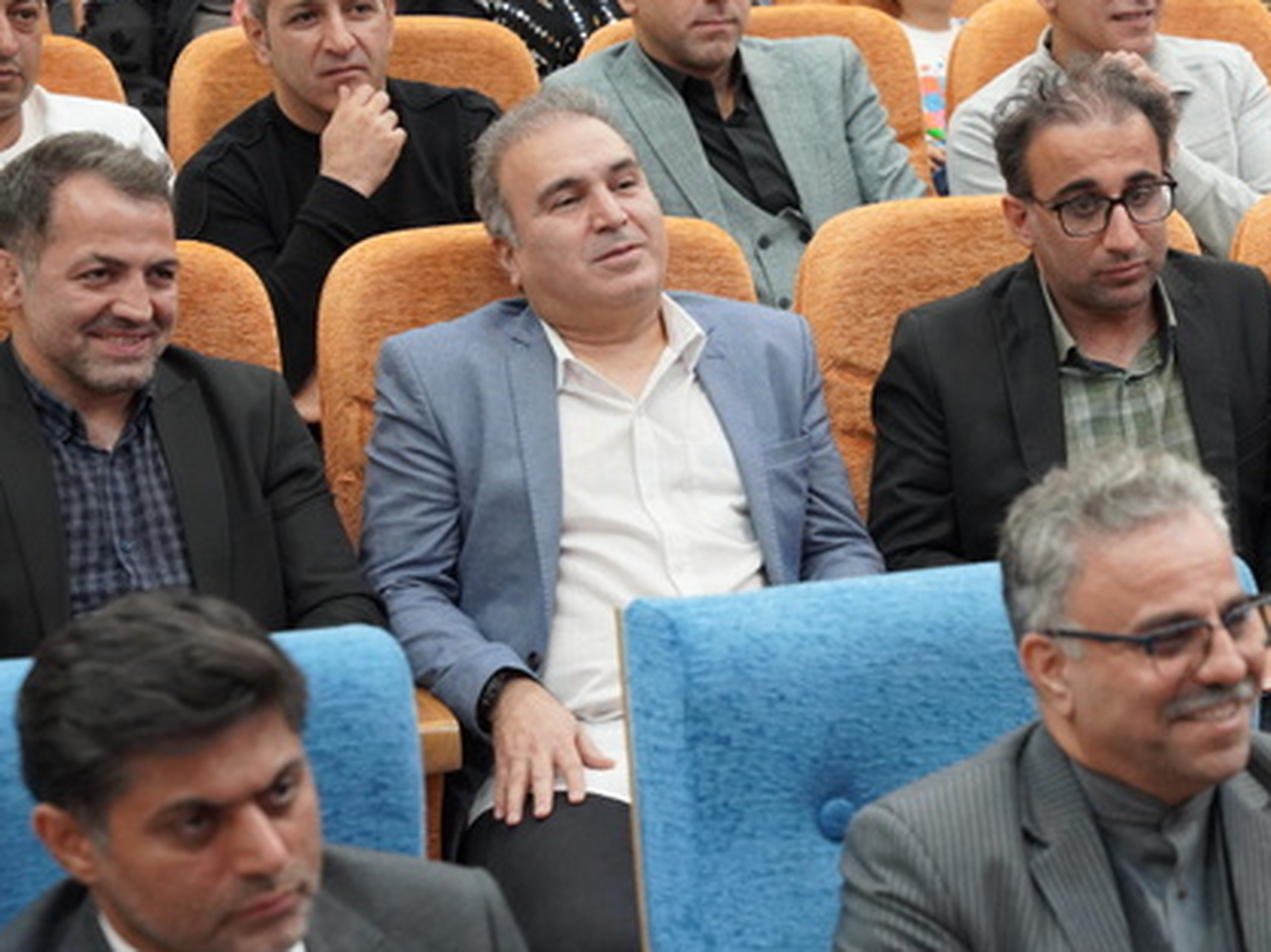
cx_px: 1043
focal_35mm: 129
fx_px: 4734
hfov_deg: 15.2
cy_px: 599
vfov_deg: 11.5
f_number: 4
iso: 2000
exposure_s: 1/160
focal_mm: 70
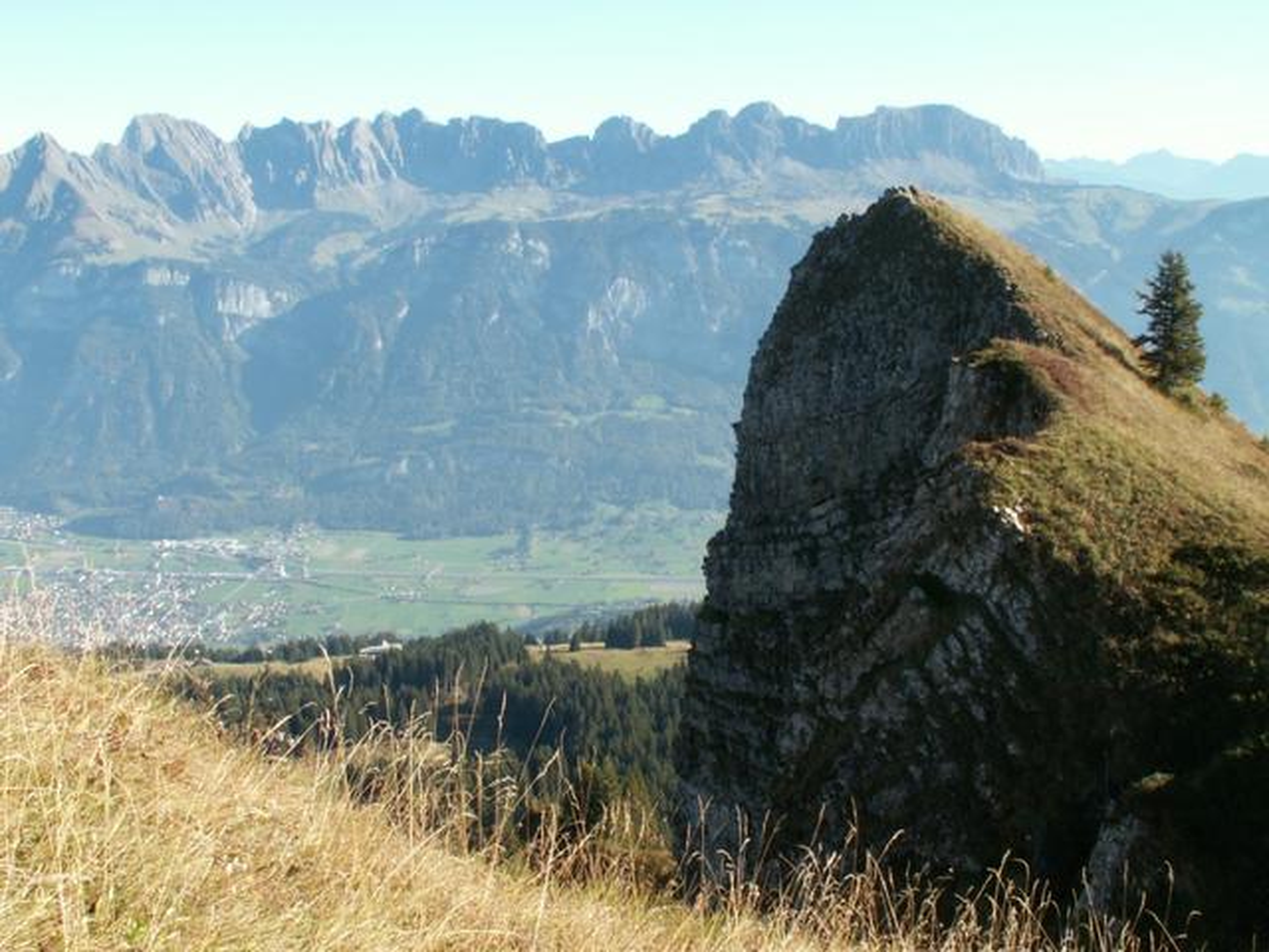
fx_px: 1283
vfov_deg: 40.7
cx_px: 634
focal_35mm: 35
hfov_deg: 52.6
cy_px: 476
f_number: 8
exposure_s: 1/50
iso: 50
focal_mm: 5.86
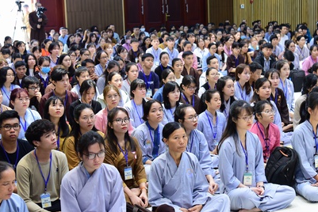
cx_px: 205
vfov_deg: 16.9
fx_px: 716
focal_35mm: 81
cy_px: 81
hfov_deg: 24.9
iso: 1250
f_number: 4.5
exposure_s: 1/30
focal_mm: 50
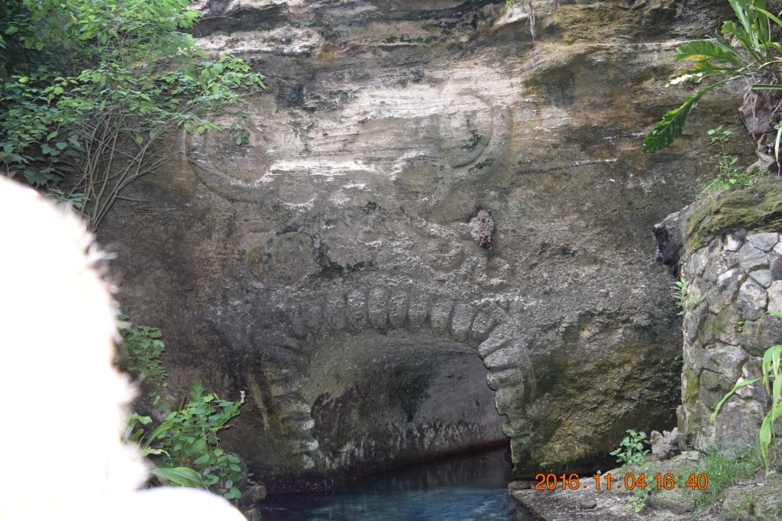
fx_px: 586
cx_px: 391
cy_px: 260
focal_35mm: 27
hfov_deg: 67.4
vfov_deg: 47.9
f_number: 4.5
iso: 800
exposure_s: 1/80
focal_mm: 18
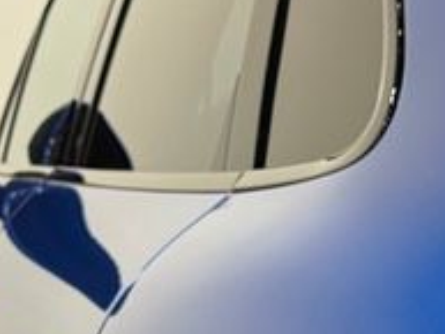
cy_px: 465
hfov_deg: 12.4
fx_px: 2045
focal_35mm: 159
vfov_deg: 9.2
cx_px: 309
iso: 100
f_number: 1.78
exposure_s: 1/240
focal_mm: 6.76
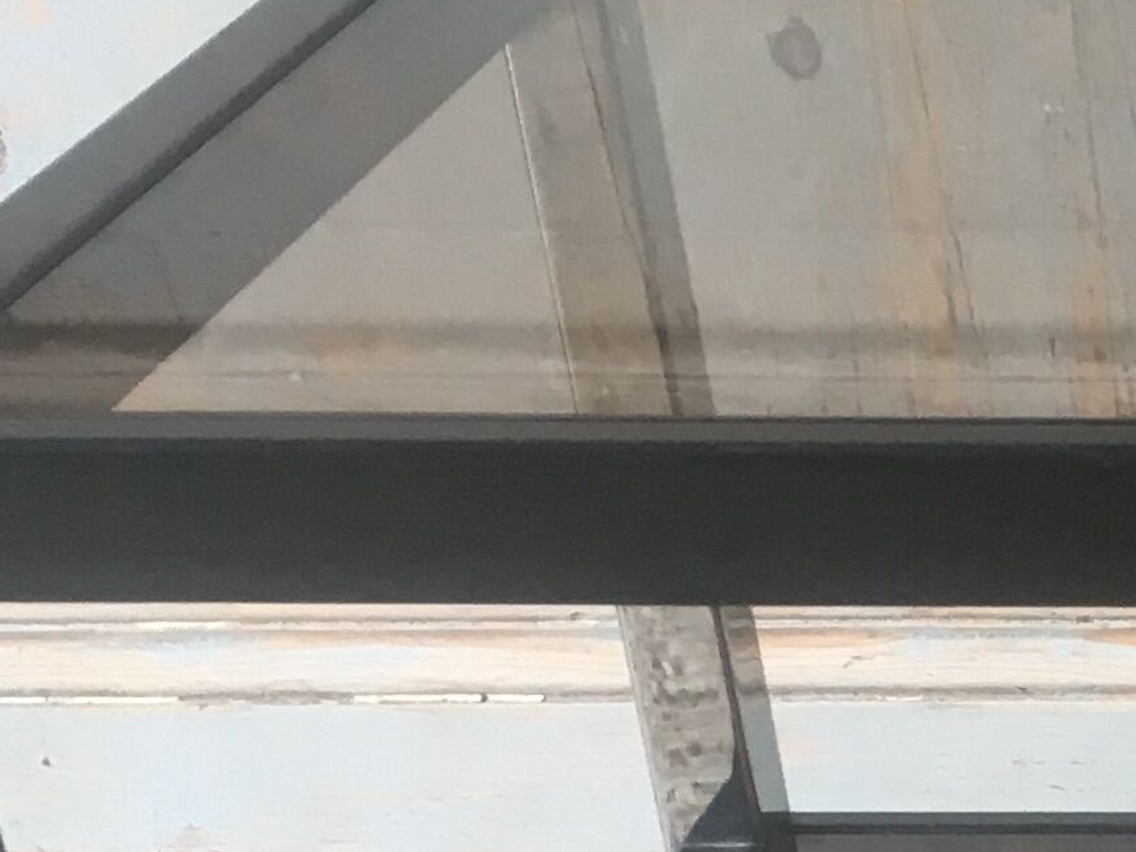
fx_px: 4463
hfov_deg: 12.8
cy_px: 1244
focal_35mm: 136
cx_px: 2236
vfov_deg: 10.6
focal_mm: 4.15
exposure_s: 1/33
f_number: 2.2
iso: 64
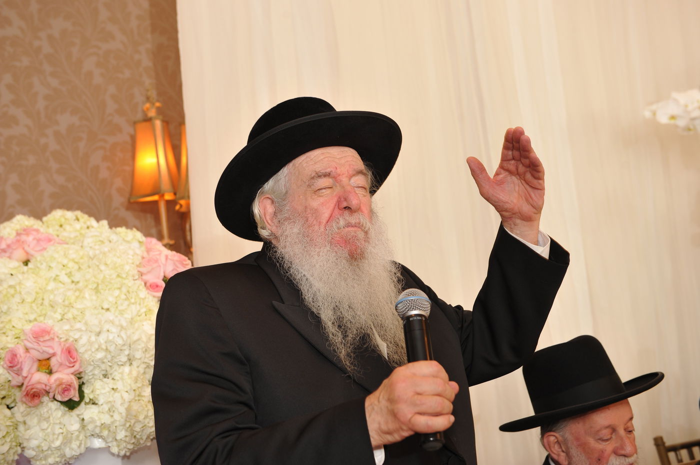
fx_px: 1088
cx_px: 350
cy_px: 232
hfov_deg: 35.7
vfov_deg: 24.2
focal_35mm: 56
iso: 1000
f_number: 4.5
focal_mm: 56
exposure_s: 1/60
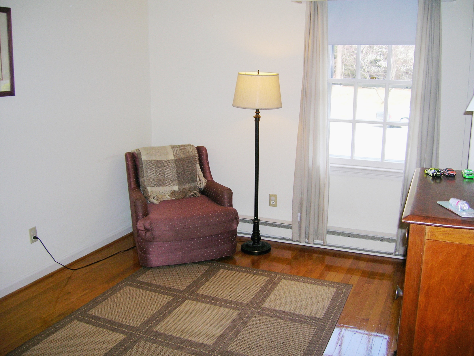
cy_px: 178
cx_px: 237
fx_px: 466
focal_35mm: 34
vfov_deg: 41.8
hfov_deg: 54.0
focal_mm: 5.7
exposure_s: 1/60.1
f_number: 2.9
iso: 52
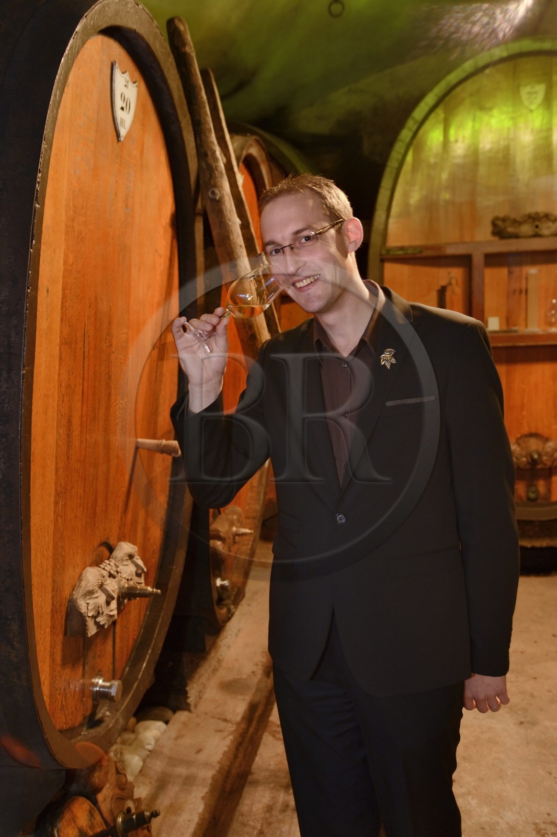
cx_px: 278
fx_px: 813
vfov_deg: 54.5
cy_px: 418
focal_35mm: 35
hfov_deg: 37.8
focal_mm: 35
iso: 1600
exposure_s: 1/10
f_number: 4.5
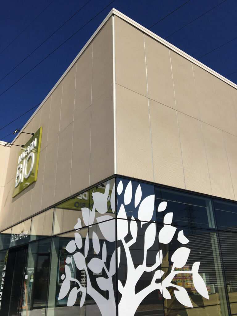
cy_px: 158
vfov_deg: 61.7
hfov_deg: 48.2
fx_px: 265
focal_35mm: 29
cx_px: 118
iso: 25
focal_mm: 4.15
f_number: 2.2
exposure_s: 1/4525
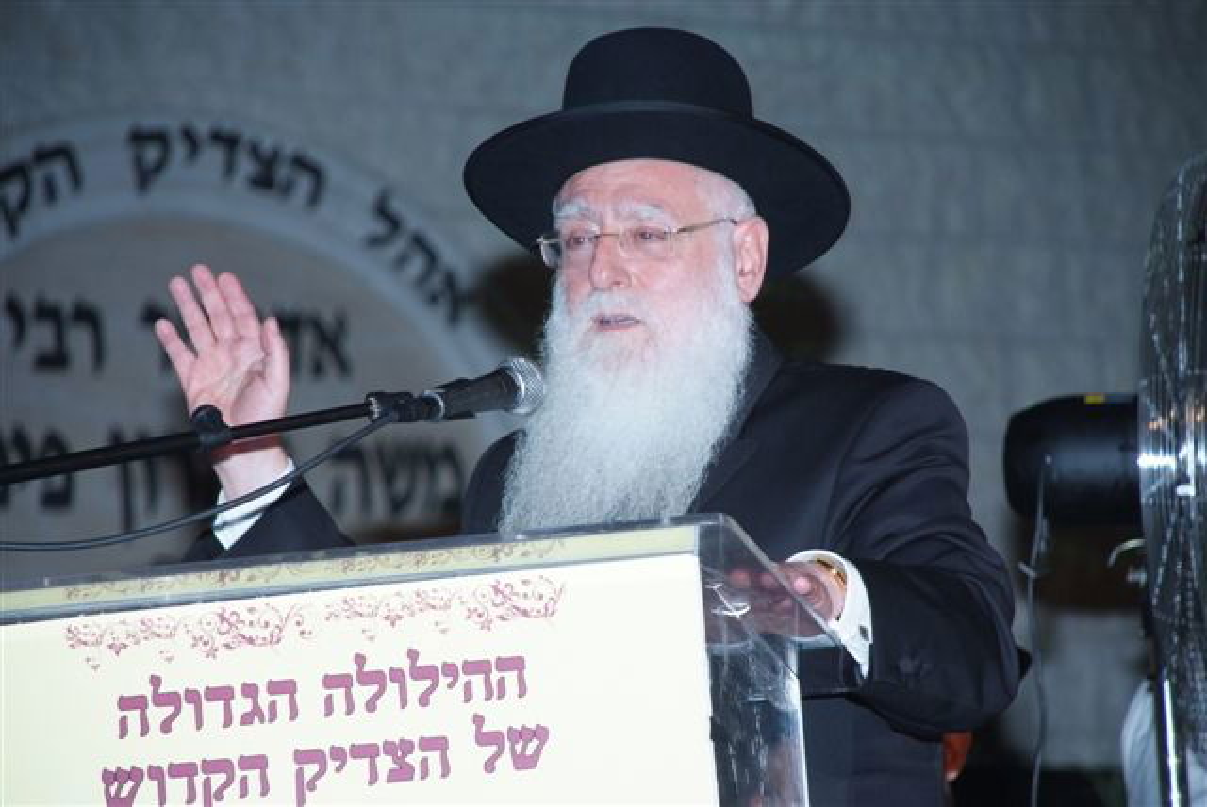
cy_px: 404
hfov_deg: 10.1
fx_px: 6812
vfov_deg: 6.8
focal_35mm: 203
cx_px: 604
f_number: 5.6
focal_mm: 135
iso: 1000
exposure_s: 1/160
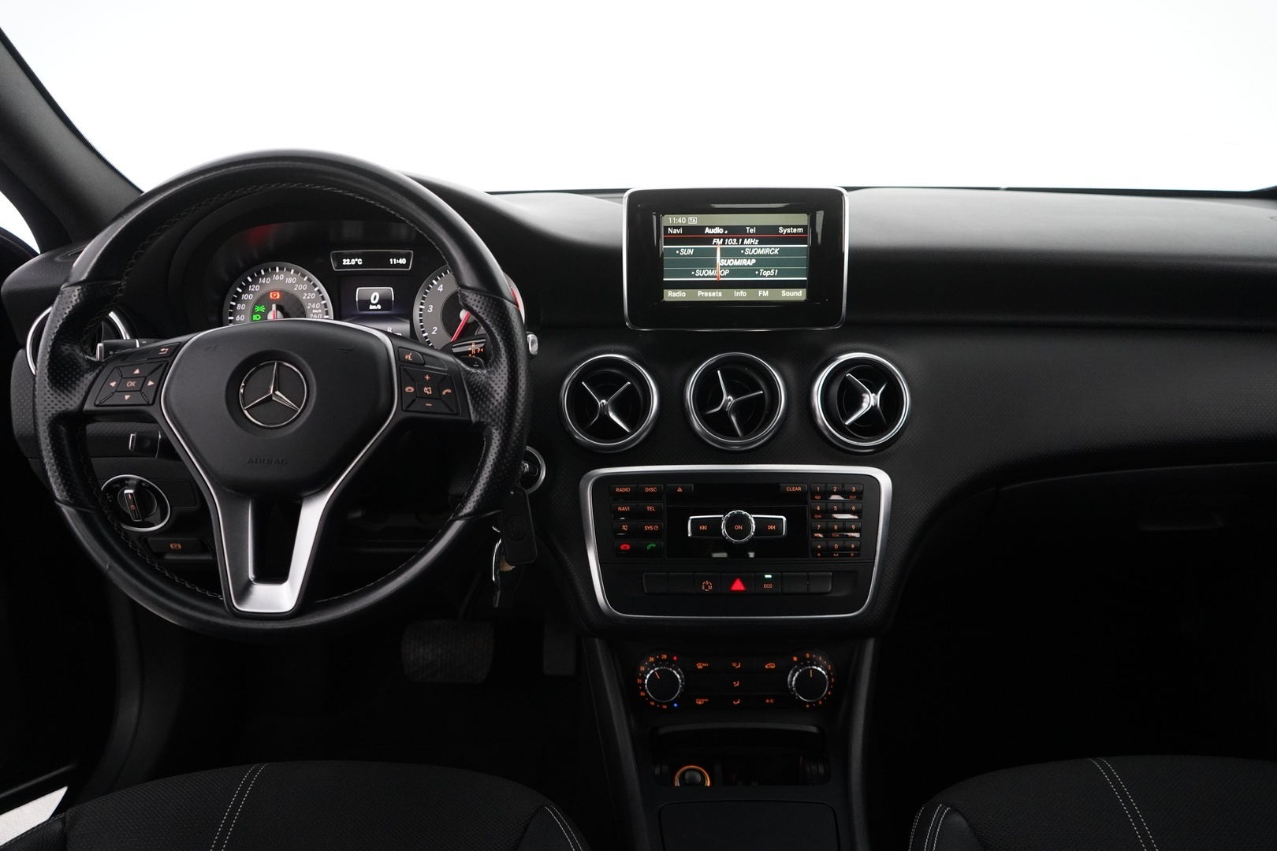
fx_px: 993
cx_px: 638
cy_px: 426
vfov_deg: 46.4
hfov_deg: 65.5
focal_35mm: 28
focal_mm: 28
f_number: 3.5
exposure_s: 1/60
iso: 4000
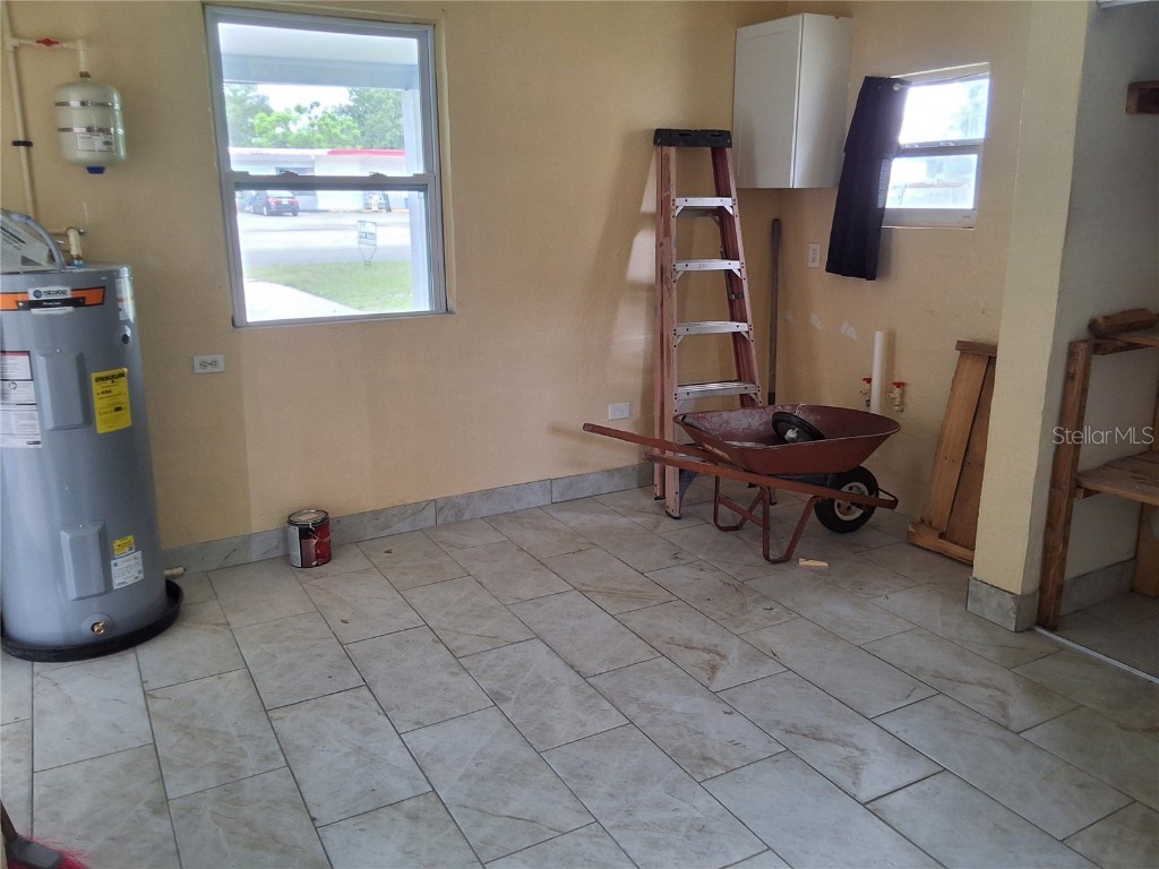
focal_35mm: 28
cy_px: 434
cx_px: 580
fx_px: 937
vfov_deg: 49.7
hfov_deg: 63.4
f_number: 1.9
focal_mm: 2.91
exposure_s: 1/40
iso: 125
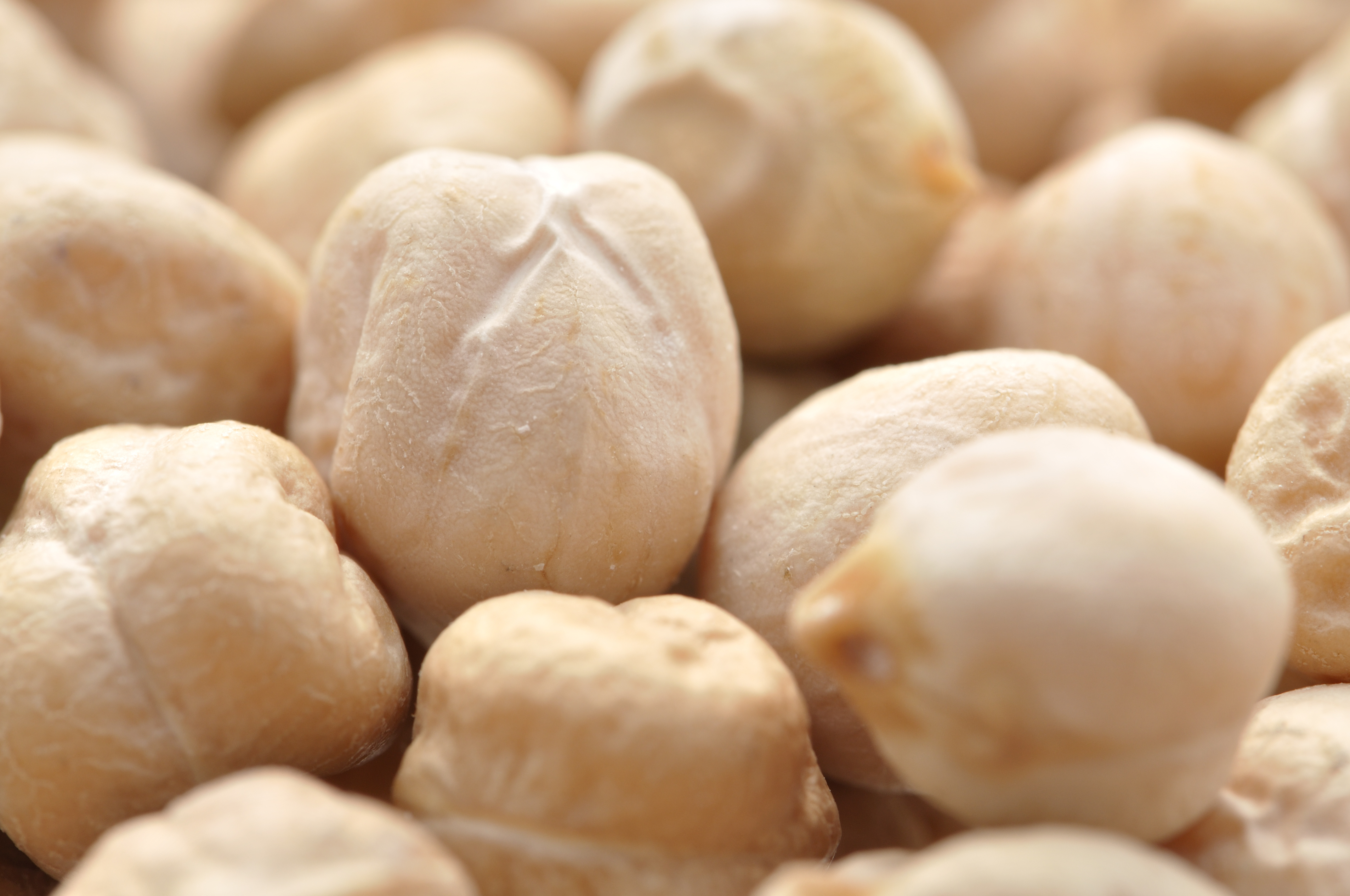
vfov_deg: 15.2
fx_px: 3371
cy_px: 448
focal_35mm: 90
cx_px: 675
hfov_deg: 22.6
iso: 200
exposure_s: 1/80
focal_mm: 60
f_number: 16
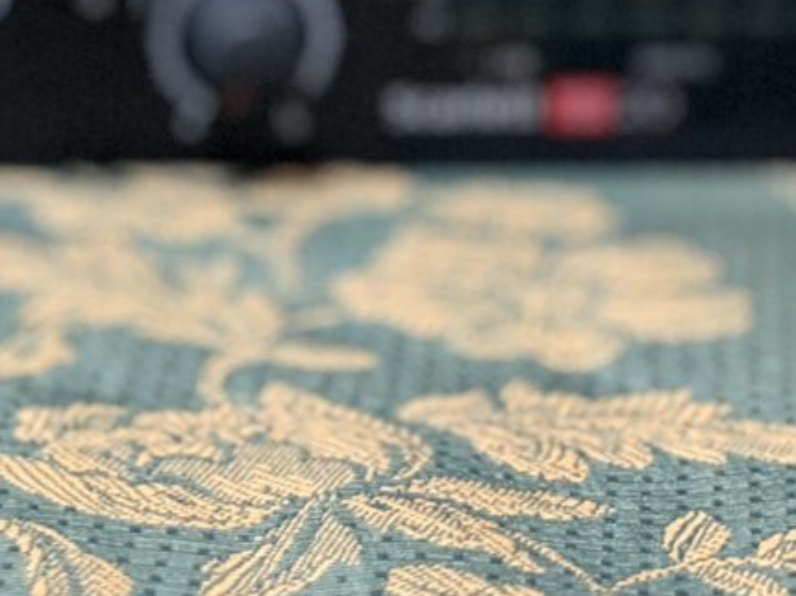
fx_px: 3286
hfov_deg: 13.3
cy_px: -111
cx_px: -226
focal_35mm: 143
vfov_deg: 10.2
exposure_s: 1/50
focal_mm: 6.76
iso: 200
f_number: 1.78
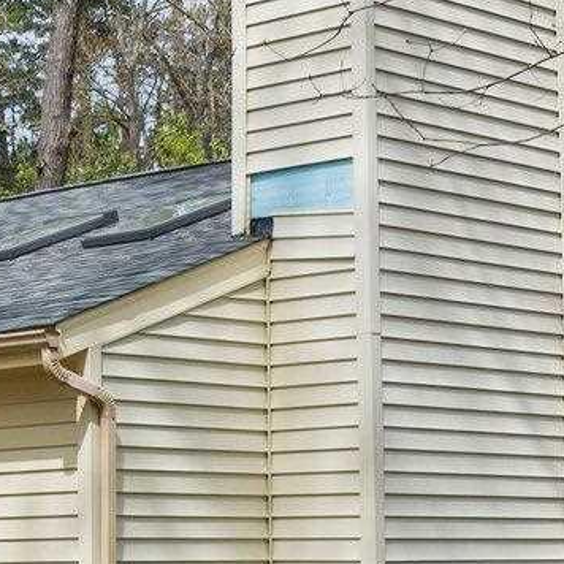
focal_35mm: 122
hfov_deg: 13.4
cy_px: 517
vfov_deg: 14.1
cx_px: -322
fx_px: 2249
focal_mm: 12.29
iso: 120
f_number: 2.8
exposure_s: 1/400
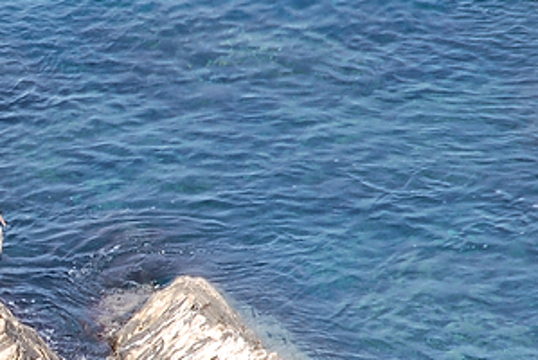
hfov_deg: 2.0
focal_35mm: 1027
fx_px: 15363
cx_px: -85
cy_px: 264
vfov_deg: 1.3
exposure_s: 1/200
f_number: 10
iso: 200
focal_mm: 200
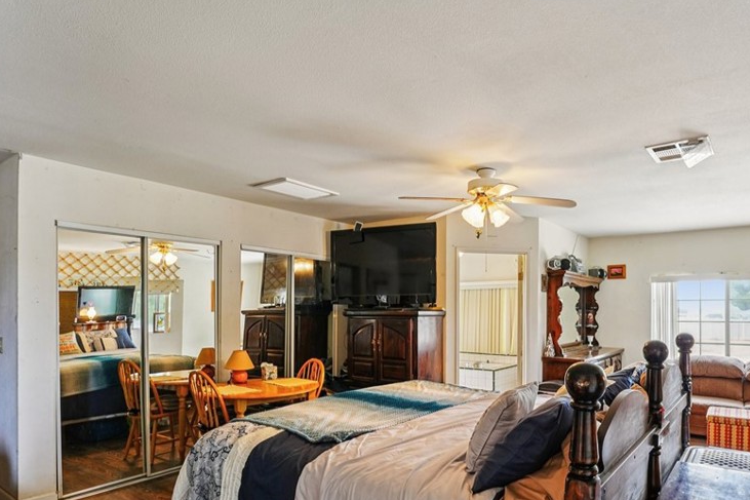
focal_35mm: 22
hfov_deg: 78.8
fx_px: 449
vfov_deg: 57.5
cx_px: 449
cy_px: 312
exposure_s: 1/15
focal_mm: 15.4
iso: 400
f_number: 8
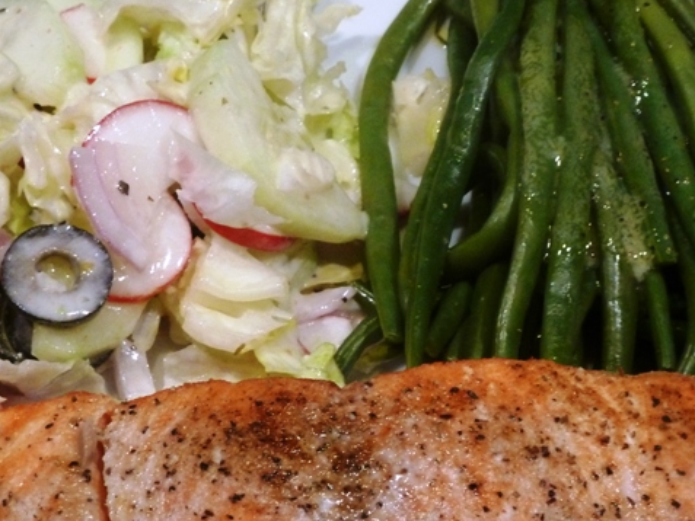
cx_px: 350
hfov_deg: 19.8
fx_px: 1988
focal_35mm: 99
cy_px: 358
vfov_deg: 14.9
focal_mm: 9.7
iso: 400
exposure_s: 1/15
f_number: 3.9
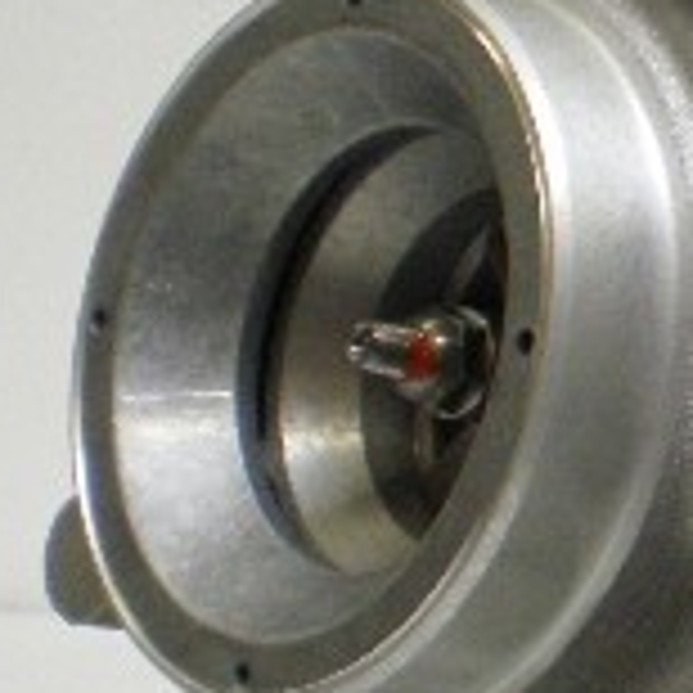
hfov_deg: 11.6
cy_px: 248
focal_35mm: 140
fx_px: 3171
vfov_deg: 12.5
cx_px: 1233
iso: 400
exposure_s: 1/15
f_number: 3.1
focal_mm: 6.3
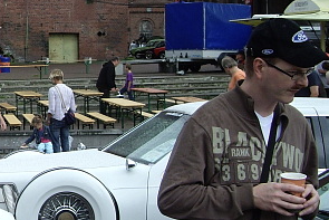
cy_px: 70
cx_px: -97
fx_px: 978
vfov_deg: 12.8
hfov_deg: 17.9
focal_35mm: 107
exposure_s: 1/200
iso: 100
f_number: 2.8
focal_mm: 7.9
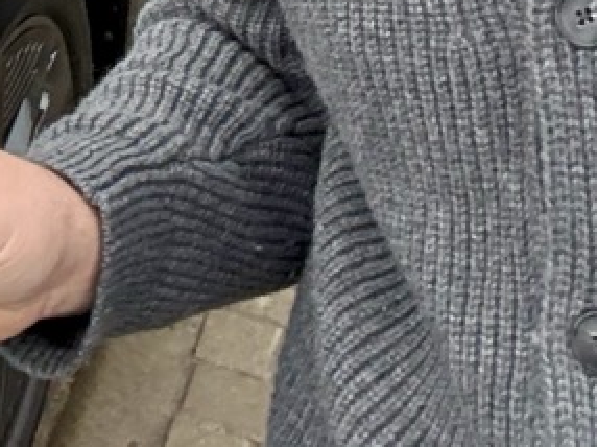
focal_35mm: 103
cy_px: -533
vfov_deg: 12.2
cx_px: -225
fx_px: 1775
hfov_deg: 17.6
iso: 64
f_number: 1.9
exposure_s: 1/121
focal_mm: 2.69
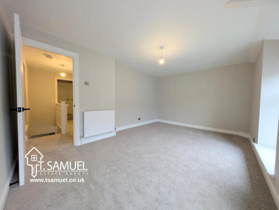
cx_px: 140
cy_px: 105
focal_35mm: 12
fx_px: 97
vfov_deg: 94.7
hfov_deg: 110.4
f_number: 1.95
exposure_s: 1/21.6
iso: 44
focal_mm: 2.23
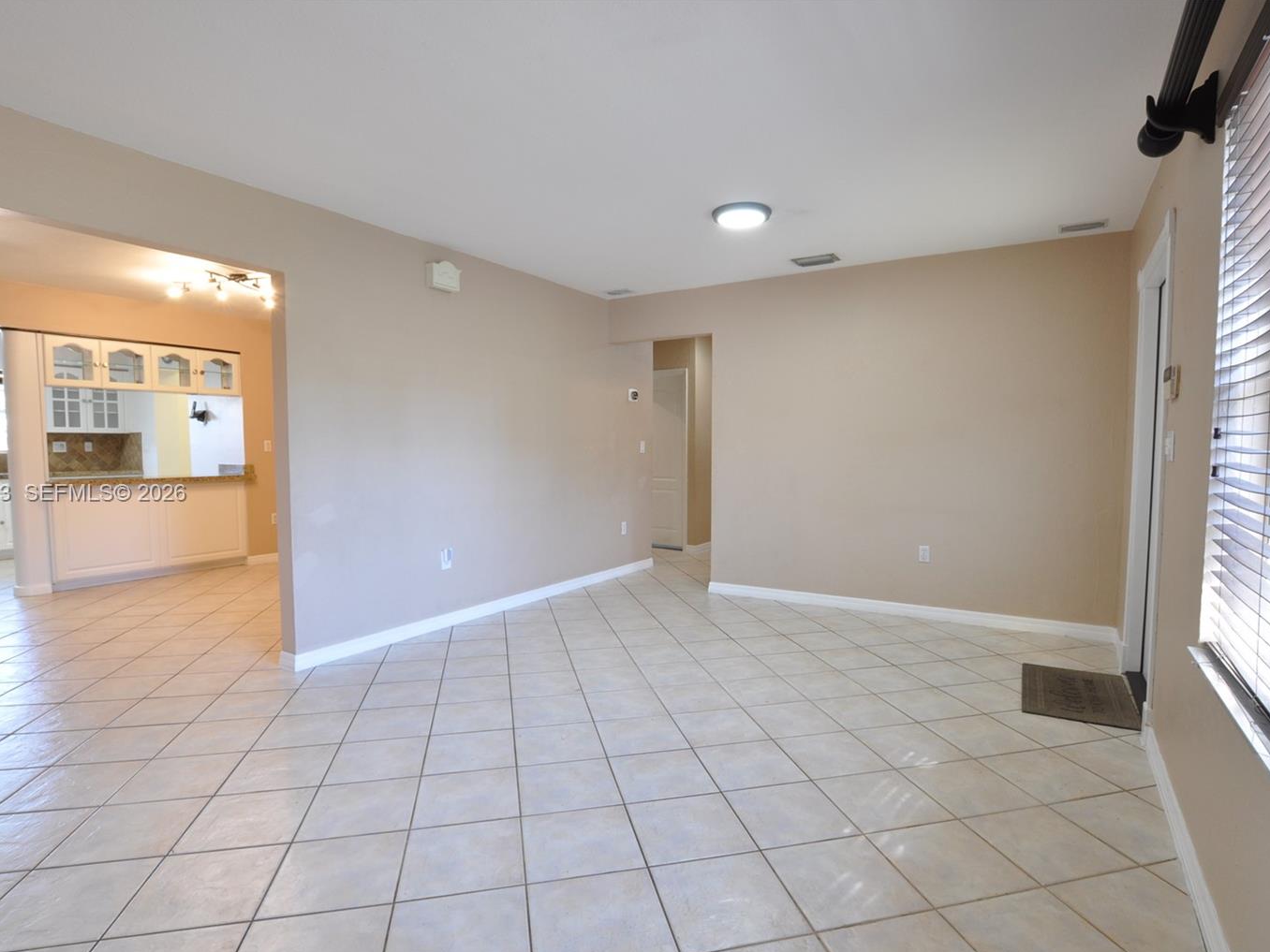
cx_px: 643
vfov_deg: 74.7
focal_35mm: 17
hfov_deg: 91.0
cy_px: 494
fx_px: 624
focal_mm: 10
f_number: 8
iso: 400
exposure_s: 1/6
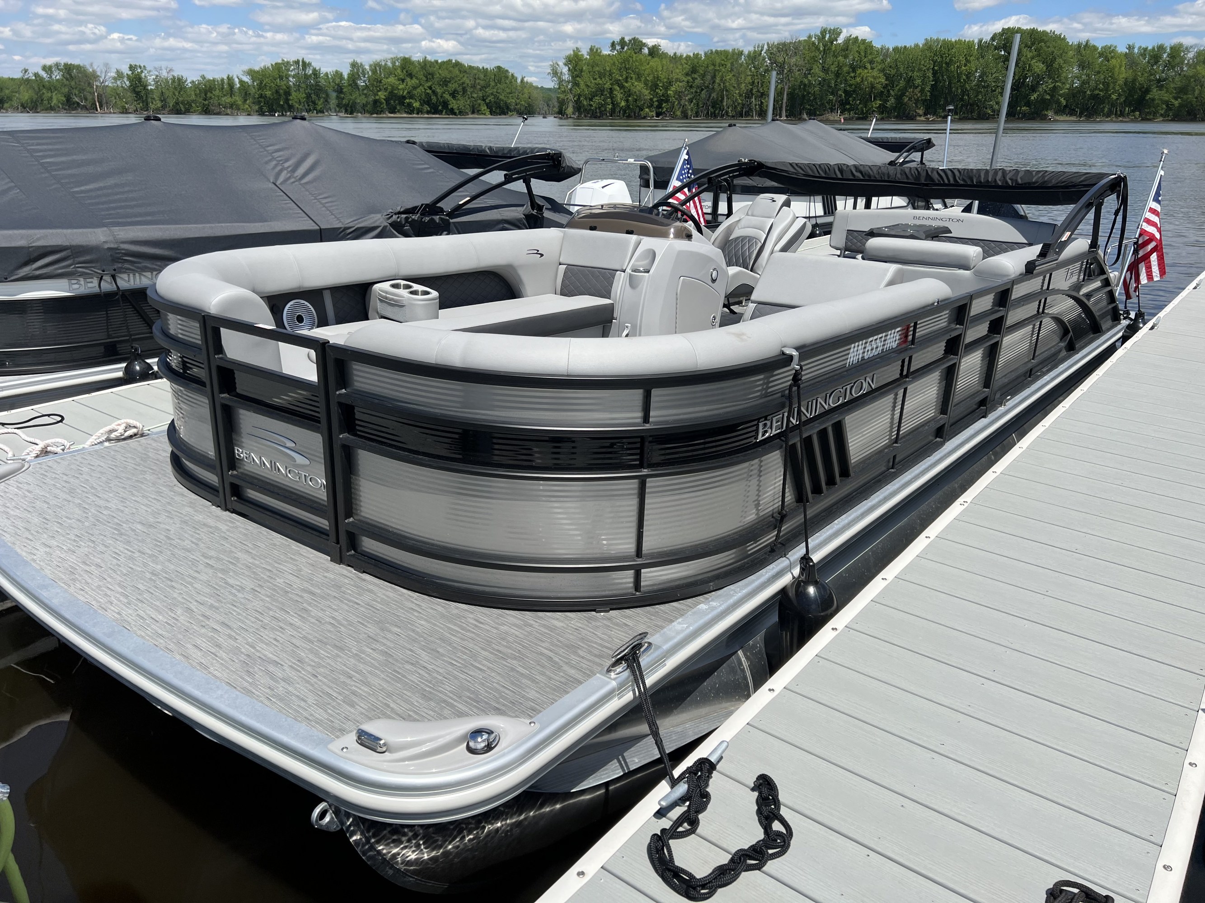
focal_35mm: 26
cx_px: 602
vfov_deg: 53.1
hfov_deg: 67.3
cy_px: 452
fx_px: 905
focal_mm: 5.7
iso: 50
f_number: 1.5
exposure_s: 1/5882
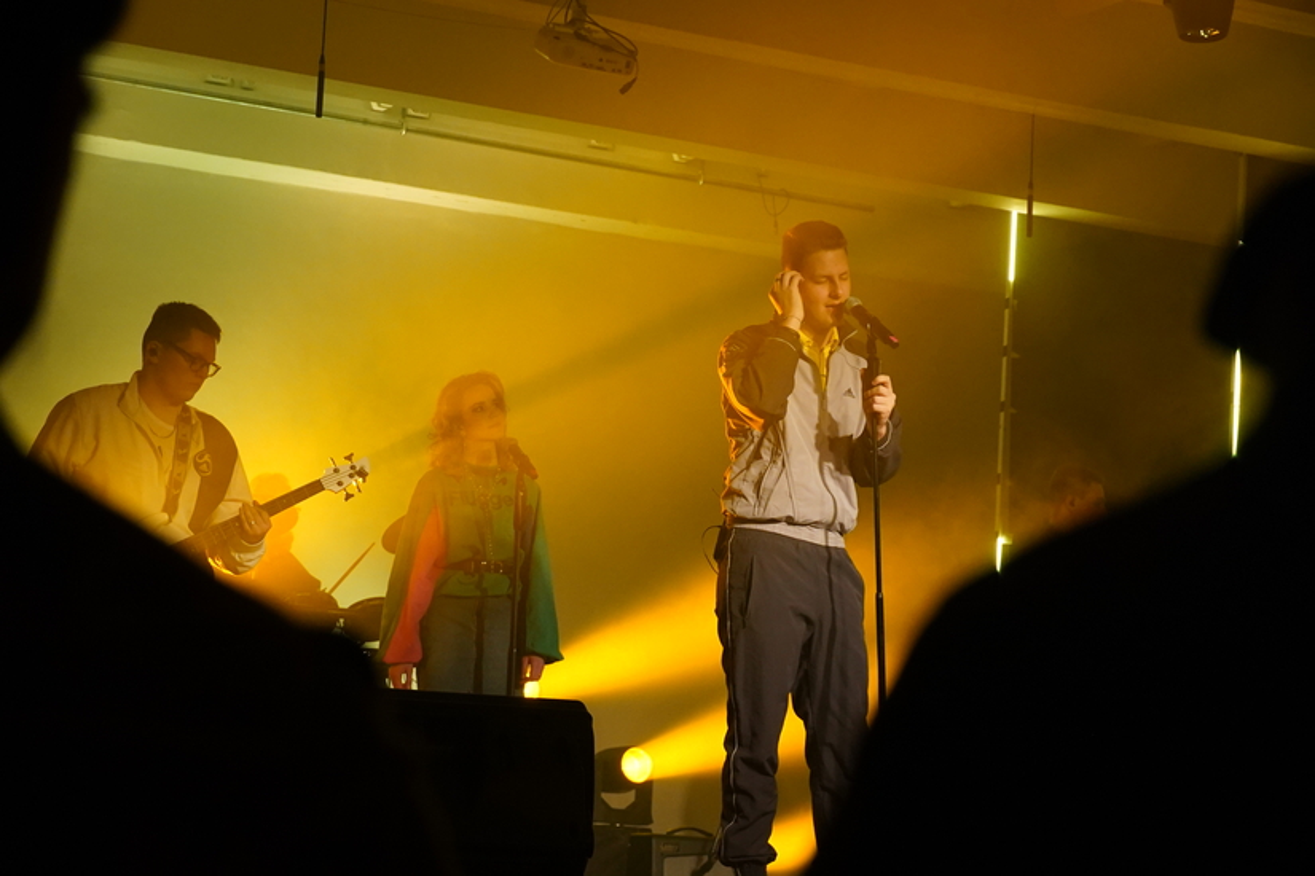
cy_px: 438
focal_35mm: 91
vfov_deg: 15.0
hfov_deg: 22.4
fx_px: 3324
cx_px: 658
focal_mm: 61
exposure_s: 1/160
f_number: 5.6
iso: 3200
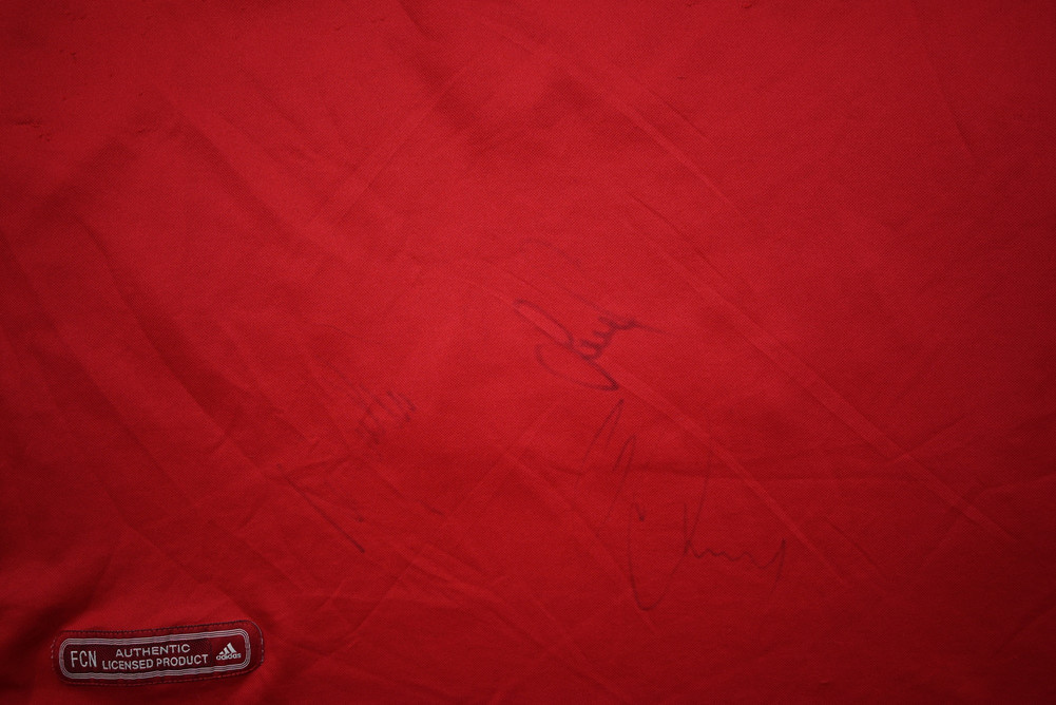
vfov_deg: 39.4
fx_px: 983
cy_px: 352
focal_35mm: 34
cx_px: 528
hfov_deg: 56.5
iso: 200
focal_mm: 33.5
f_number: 5
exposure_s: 1/125
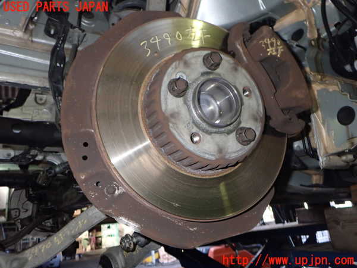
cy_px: 134
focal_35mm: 30
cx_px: 178
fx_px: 309
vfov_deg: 46.8
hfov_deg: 60.0
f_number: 6.3
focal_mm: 5.4
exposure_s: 1/30
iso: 640
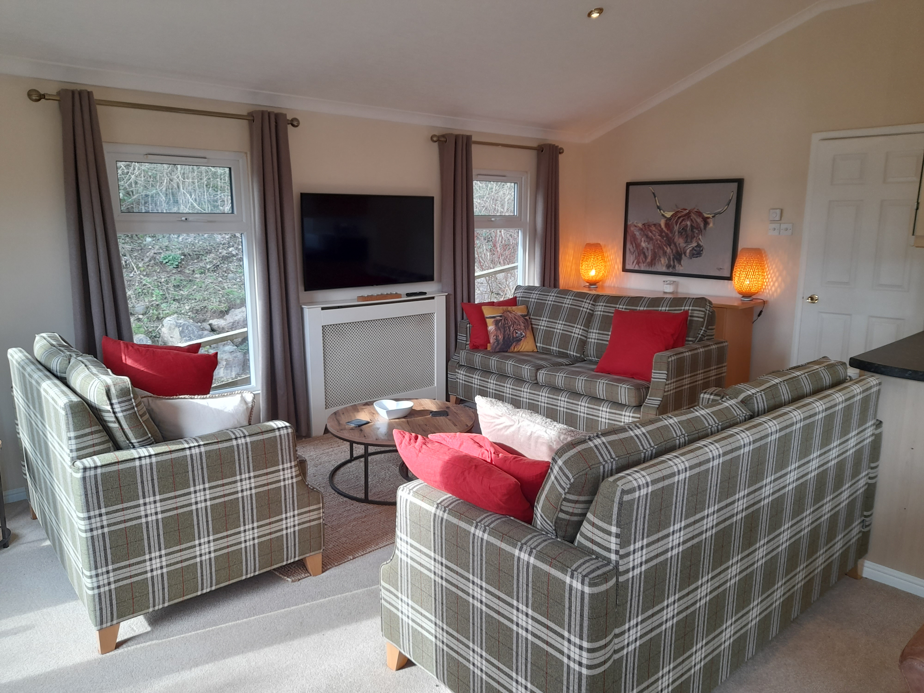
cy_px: 346
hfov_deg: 69.4
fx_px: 667
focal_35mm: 25
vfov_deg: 54.9
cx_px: 462
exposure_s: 1/50
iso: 50
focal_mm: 4.6
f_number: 2
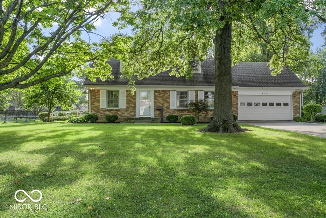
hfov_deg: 63.7
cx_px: 163
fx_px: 263
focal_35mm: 29
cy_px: 109
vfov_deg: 45.0
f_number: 8
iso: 320
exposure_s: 1/480
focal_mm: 19.4
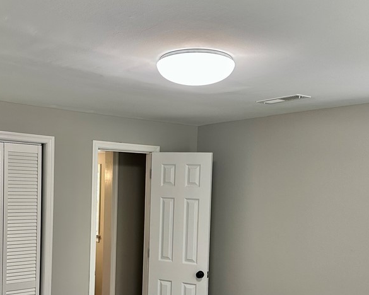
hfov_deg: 44.7
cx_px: 163
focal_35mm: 41
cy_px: 212
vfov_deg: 35.9
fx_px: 448
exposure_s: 1/120
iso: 200
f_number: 1.78
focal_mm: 6.86
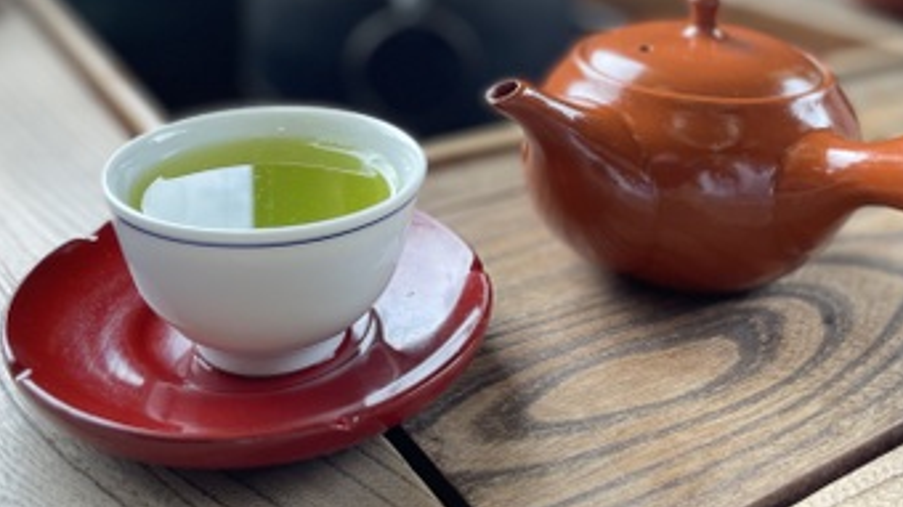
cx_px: 462
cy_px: 72
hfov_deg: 50.5
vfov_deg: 28.7
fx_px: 957
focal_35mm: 40
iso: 50
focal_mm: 4.2
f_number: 1.6
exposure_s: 1/121
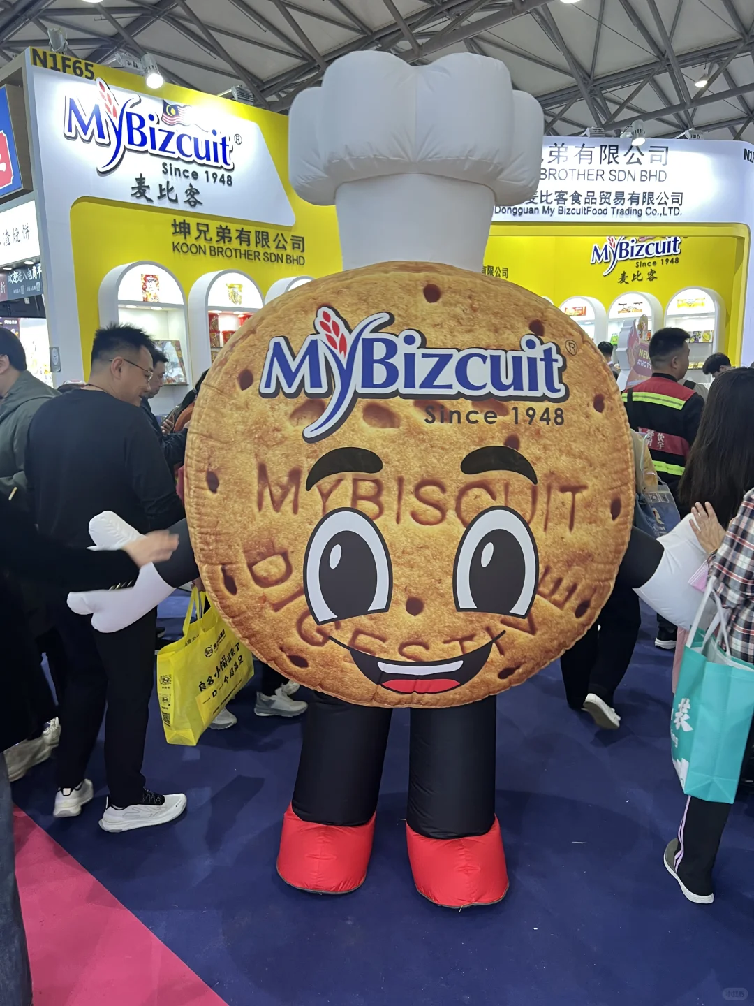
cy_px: 503
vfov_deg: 67.3
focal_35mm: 26
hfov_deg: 53.1
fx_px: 755
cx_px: 377
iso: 80
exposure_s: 1/50
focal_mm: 5.7
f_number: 1.5
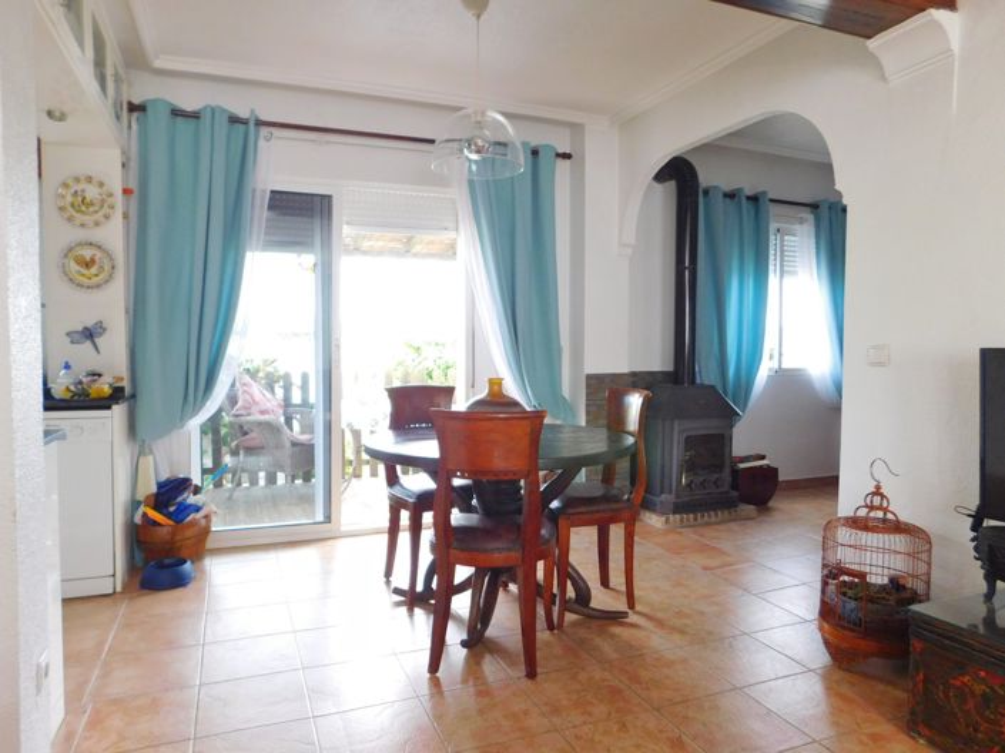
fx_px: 667
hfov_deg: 74.0
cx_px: 502
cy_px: 376
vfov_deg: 58.8
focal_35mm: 23
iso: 200
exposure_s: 1/30
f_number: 3
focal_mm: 4
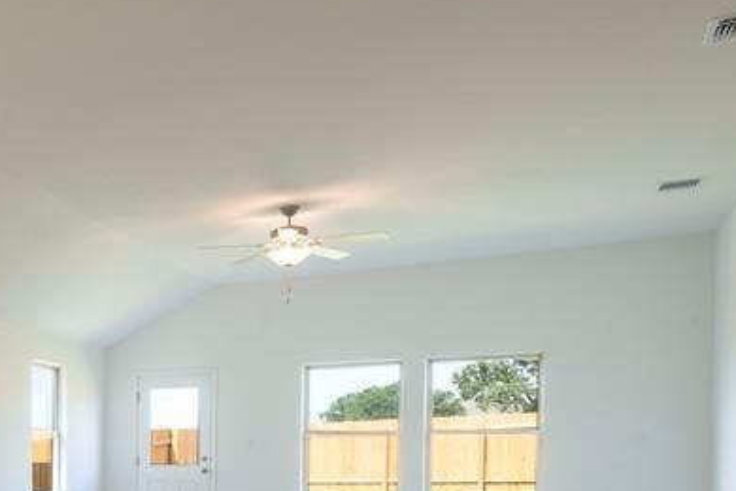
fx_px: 859
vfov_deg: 30.4
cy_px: 449
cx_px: -204
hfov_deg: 34.2
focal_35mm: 42
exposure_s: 1/60
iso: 200
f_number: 11
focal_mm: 16
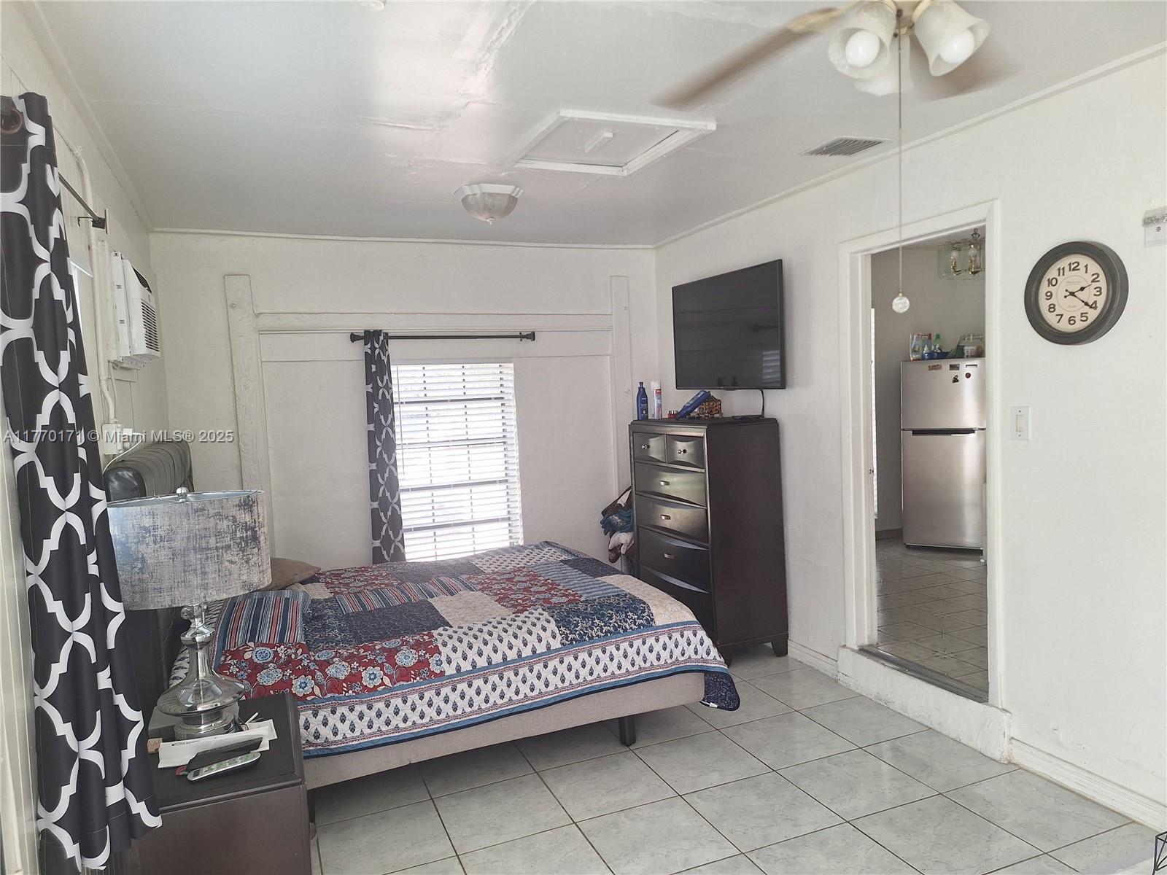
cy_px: 438
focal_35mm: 23
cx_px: 584
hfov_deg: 73.9
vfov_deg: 58.9
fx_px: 775
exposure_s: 1/60
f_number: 1.8
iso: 50
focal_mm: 5.54
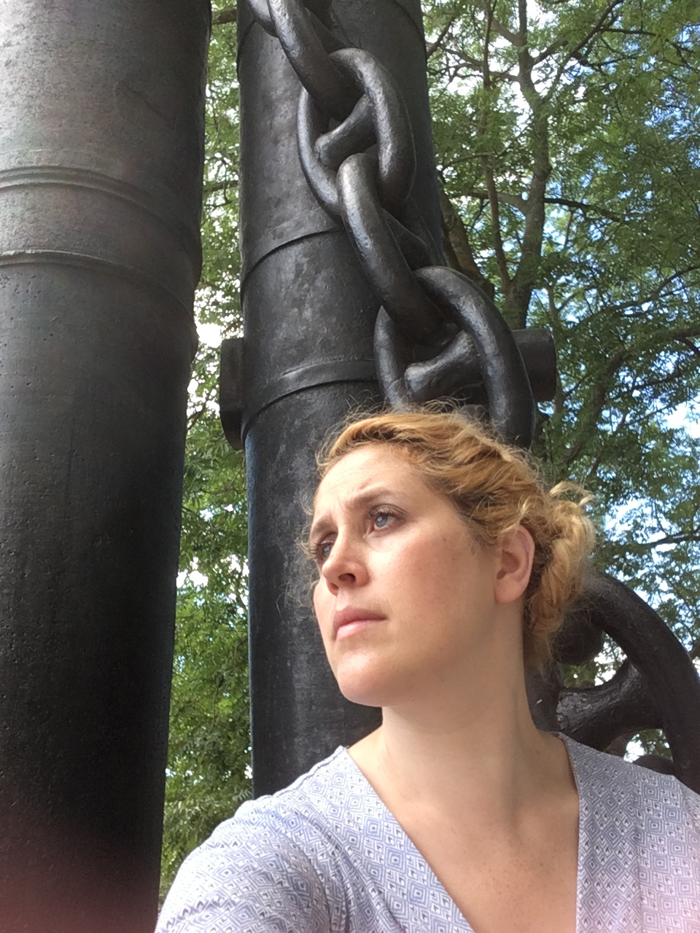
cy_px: 466
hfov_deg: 45.4
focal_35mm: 31
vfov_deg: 58.4
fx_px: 836
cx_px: 350
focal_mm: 2.15
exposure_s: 1/238
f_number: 2.4
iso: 50
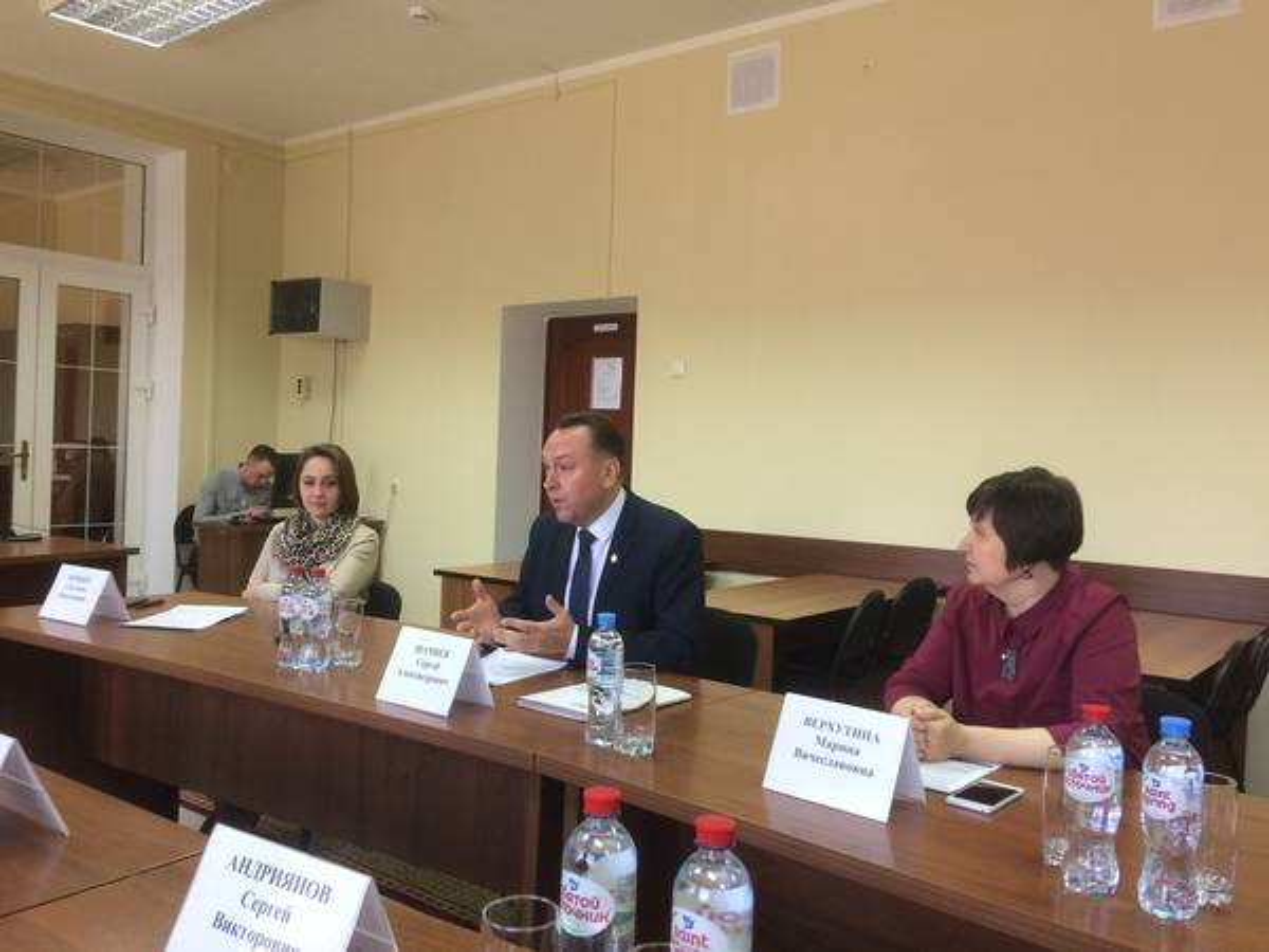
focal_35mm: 29
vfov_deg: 48.2
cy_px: 476
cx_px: 634
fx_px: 1063
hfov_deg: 61.7
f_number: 2.2
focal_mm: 4.15
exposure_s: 1/33
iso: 50
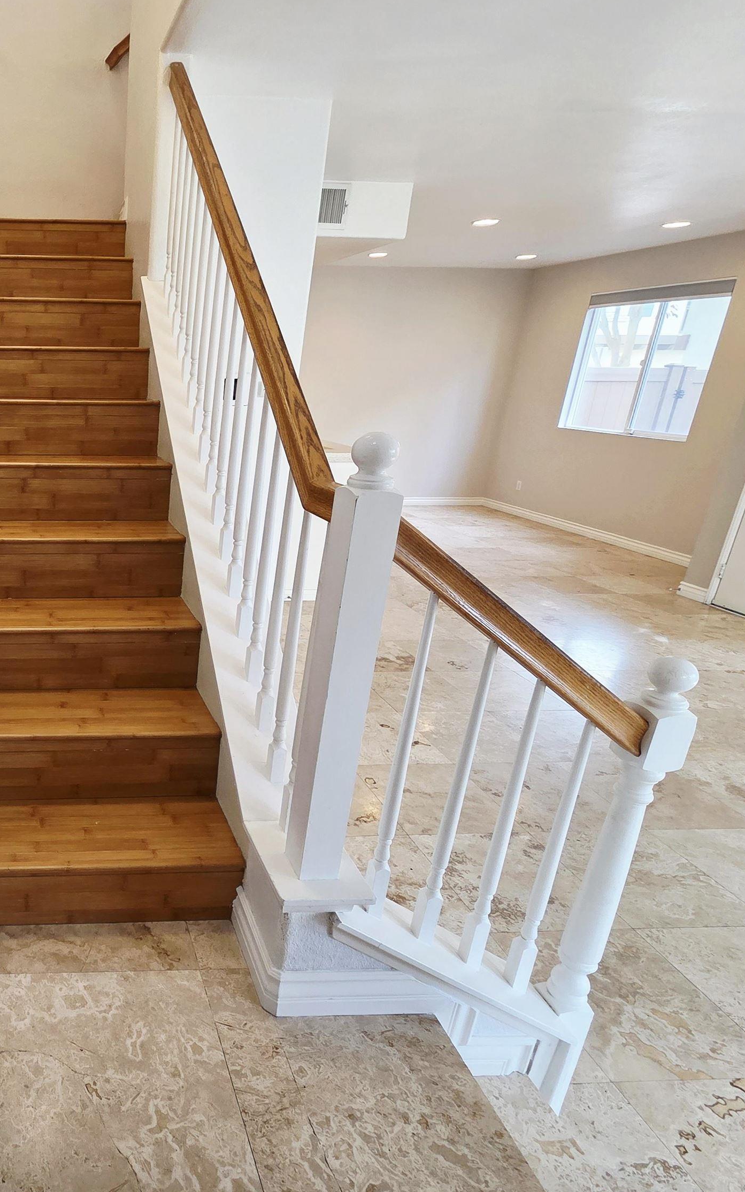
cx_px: 50
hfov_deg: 53.0
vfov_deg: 88.0
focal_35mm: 19
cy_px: 585
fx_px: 617
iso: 160
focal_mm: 2.2
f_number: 2.2
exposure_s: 1/120
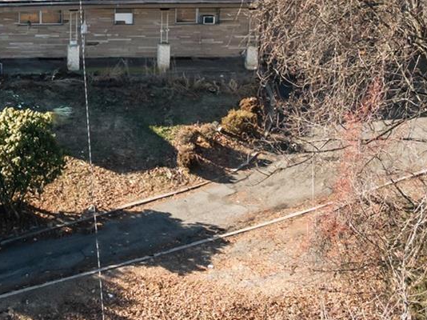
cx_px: -43
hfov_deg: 20.3
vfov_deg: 15.1
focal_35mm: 92
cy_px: -129
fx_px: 1134
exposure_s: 1/800
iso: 350
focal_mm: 12.29
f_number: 2.8
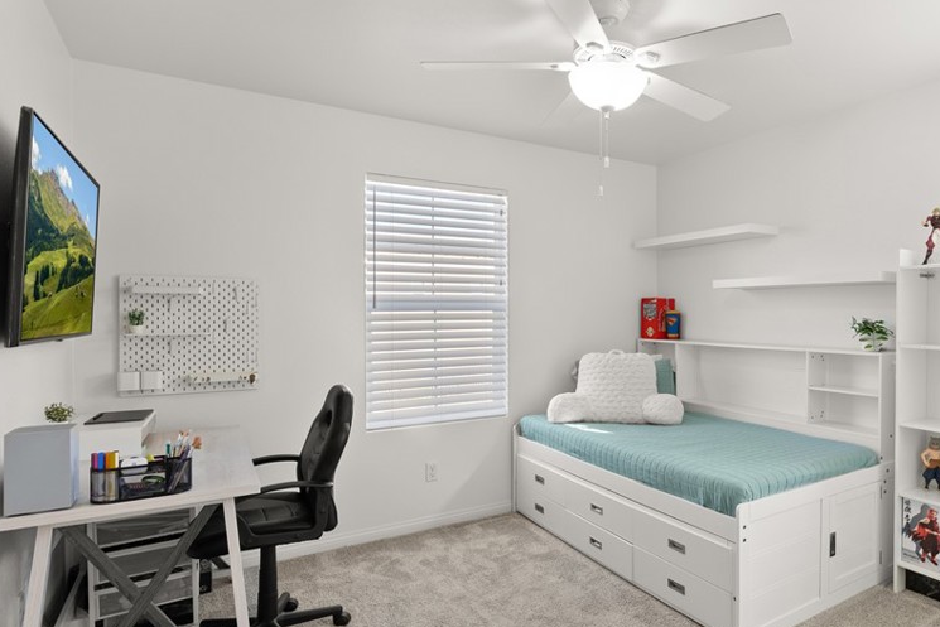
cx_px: 613
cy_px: 319
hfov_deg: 76.5
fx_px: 575
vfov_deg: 57.2
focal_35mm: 22
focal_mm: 16
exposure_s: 1/10
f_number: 9
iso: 640
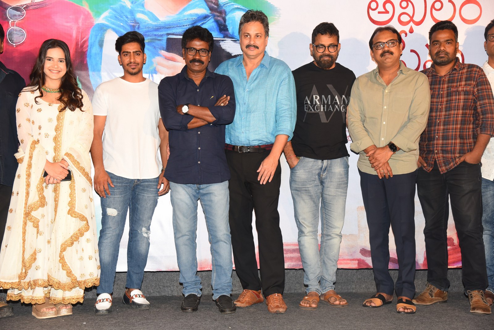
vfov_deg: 26.0
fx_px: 714
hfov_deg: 38.2
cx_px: 247
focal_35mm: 52
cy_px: 165
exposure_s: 1/100
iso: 1000
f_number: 5
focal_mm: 52
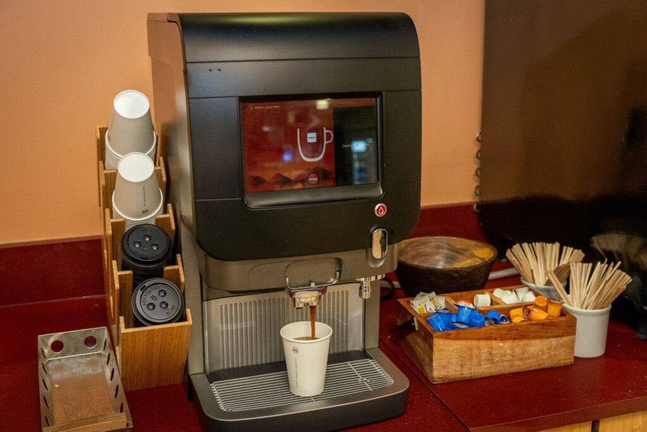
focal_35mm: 43
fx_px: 773
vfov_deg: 31.2
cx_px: 324
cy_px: 216
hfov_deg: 45.4
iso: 5000
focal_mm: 43
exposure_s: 1/60
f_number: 4.5
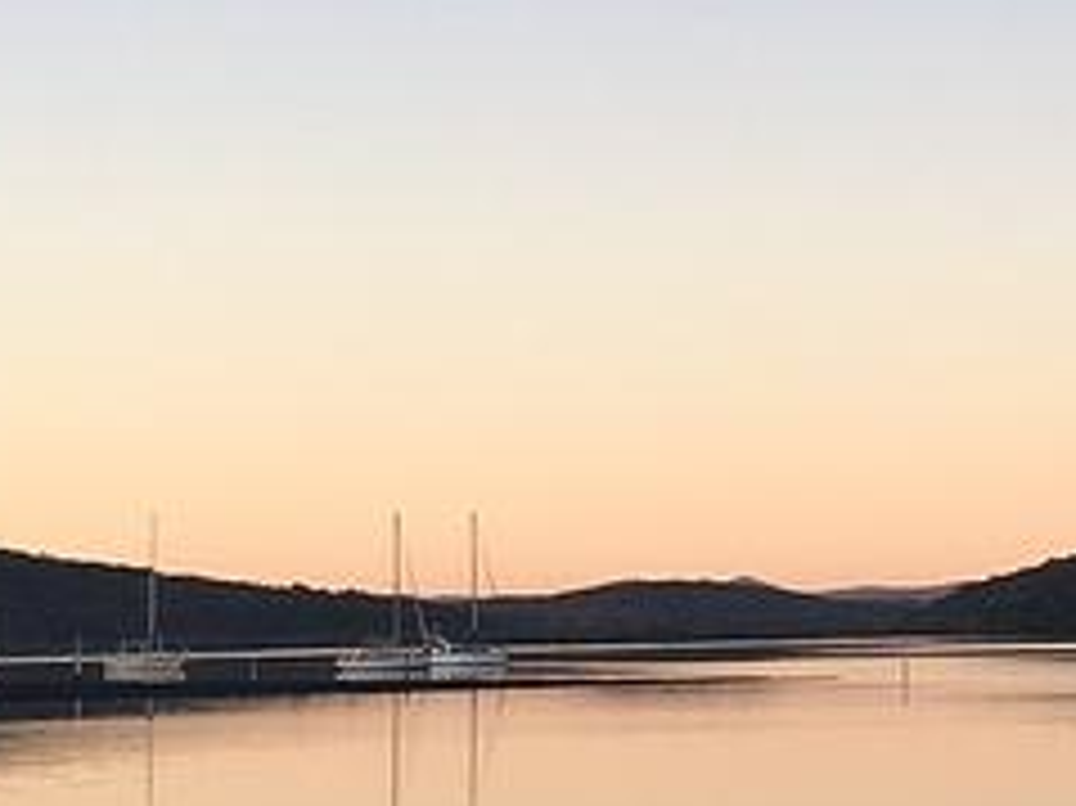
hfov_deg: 13.6
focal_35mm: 140
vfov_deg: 10.5
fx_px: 4350
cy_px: 144
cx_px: 1384
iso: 25
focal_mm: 4.15
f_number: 2.2
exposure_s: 1/204
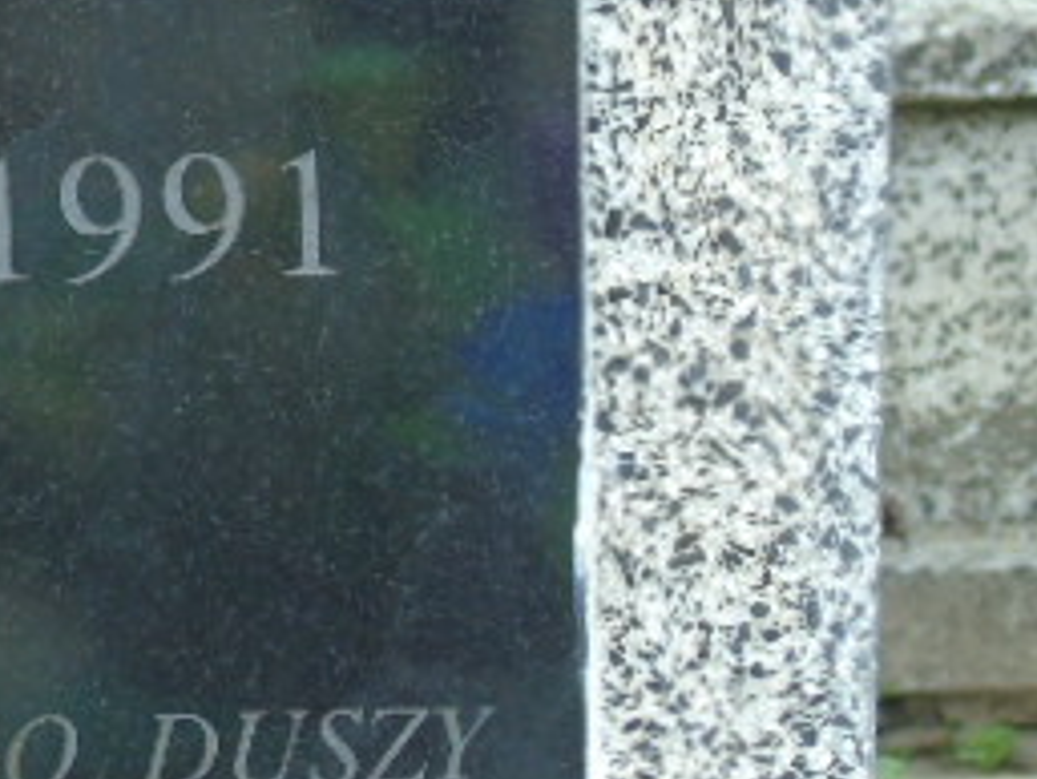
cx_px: -52
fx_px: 12078
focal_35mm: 403
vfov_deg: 3.7
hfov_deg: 4.9
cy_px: 133
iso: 160
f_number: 4.9
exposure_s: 1/125
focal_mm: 29
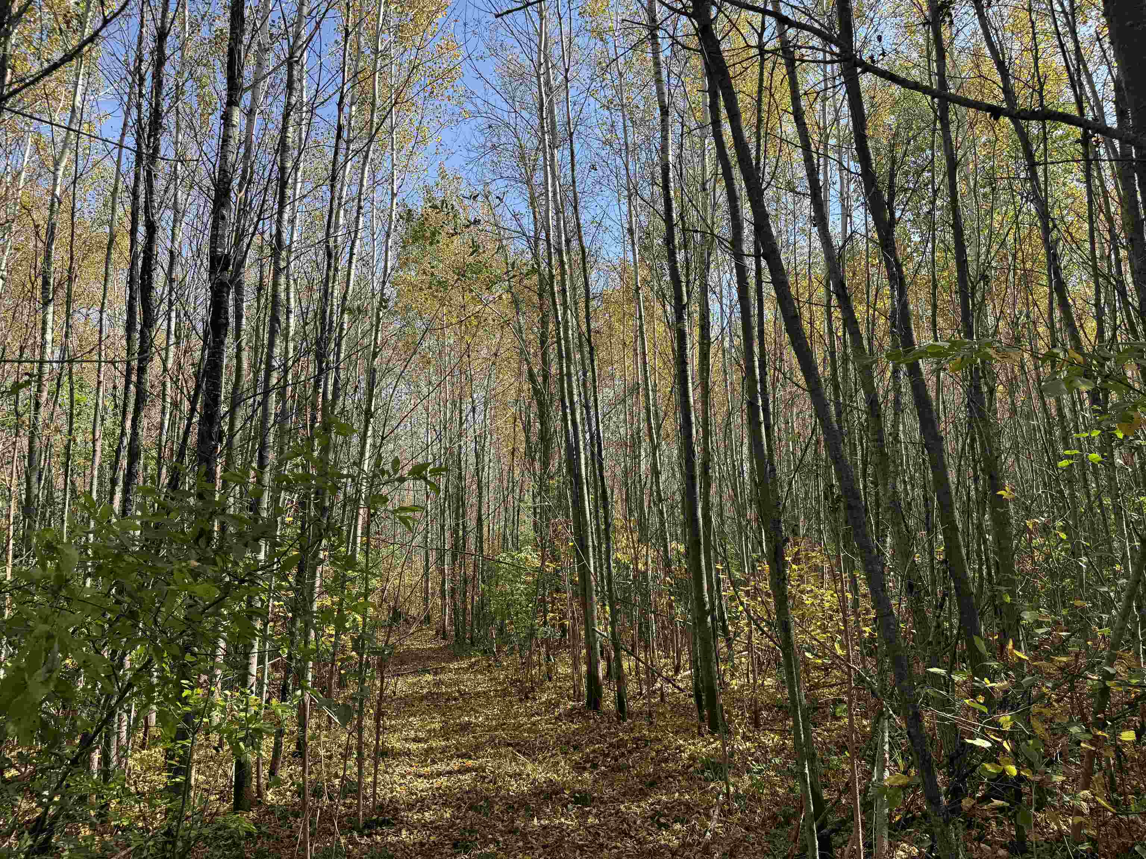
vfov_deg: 56.8
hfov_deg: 71.6
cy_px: 430
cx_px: 573
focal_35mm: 24
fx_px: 795
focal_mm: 6.76
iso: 80
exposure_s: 1/980
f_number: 1.78
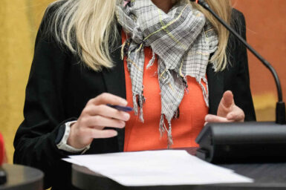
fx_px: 2794
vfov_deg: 3.9
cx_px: 172
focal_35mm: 352
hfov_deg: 5.9
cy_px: 13
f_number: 2.8
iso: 4000
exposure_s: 1/250
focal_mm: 188
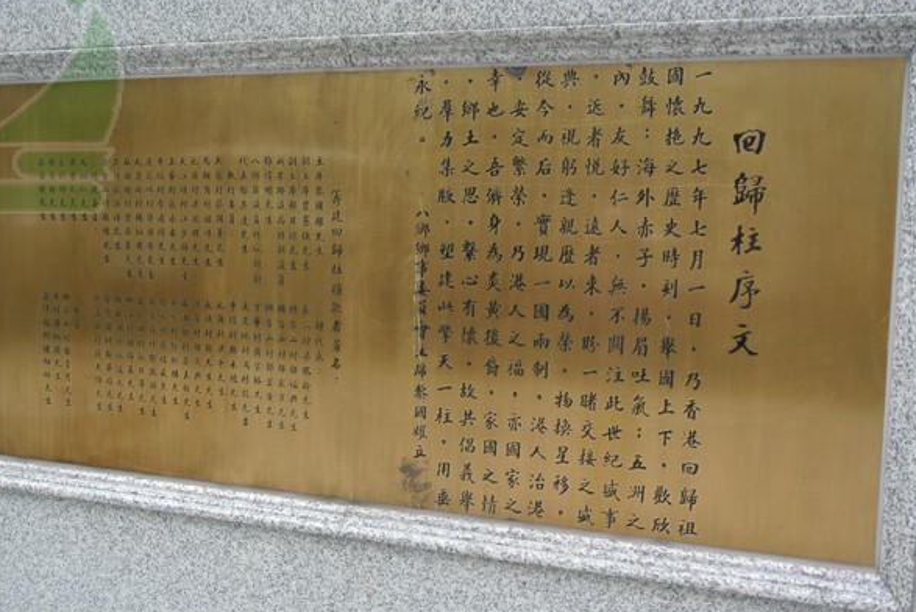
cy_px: 314
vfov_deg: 28.1
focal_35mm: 48
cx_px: 434
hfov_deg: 41.1
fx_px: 1222
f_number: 4.2
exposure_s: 1/200
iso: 200
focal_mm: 16.3
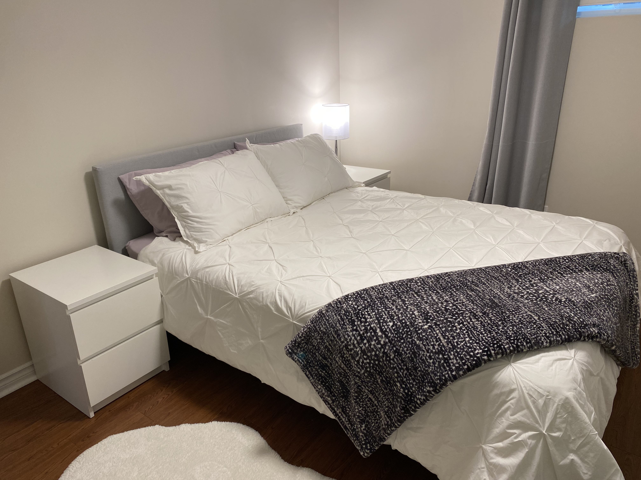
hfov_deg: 67.3
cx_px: 320
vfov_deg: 53.1
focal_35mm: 26
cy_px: 240
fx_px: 481
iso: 64
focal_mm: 4.25
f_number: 1.8
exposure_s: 1/60
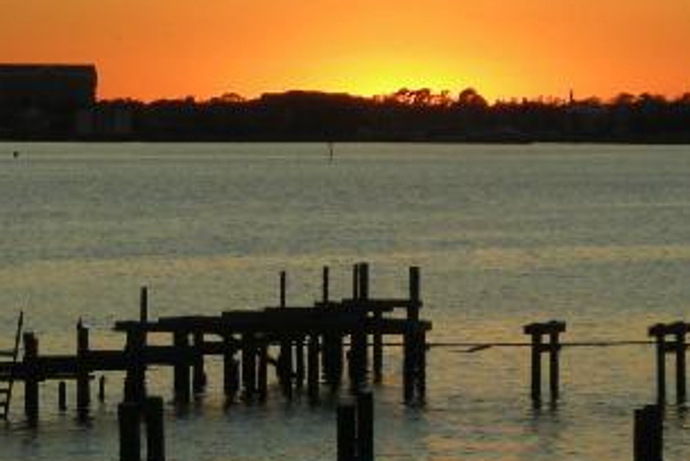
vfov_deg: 5.0
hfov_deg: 7.5
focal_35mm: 276
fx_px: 5295
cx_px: 434
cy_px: -10
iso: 50
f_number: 5
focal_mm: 17.4
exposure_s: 1/115
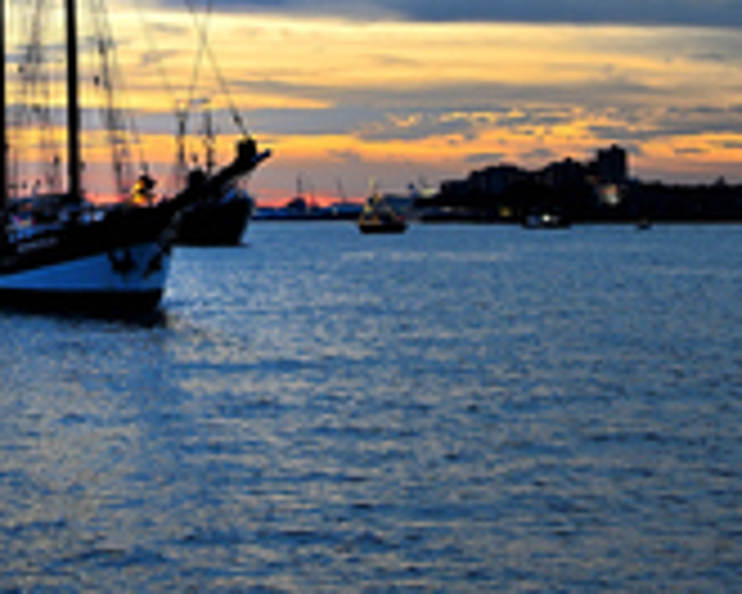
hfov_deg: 19.9
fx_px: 2064
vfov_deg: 16.2
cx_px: 45
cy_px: 56
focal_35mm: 94
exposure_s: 1/80
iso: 100
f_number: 1.7
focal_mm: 24
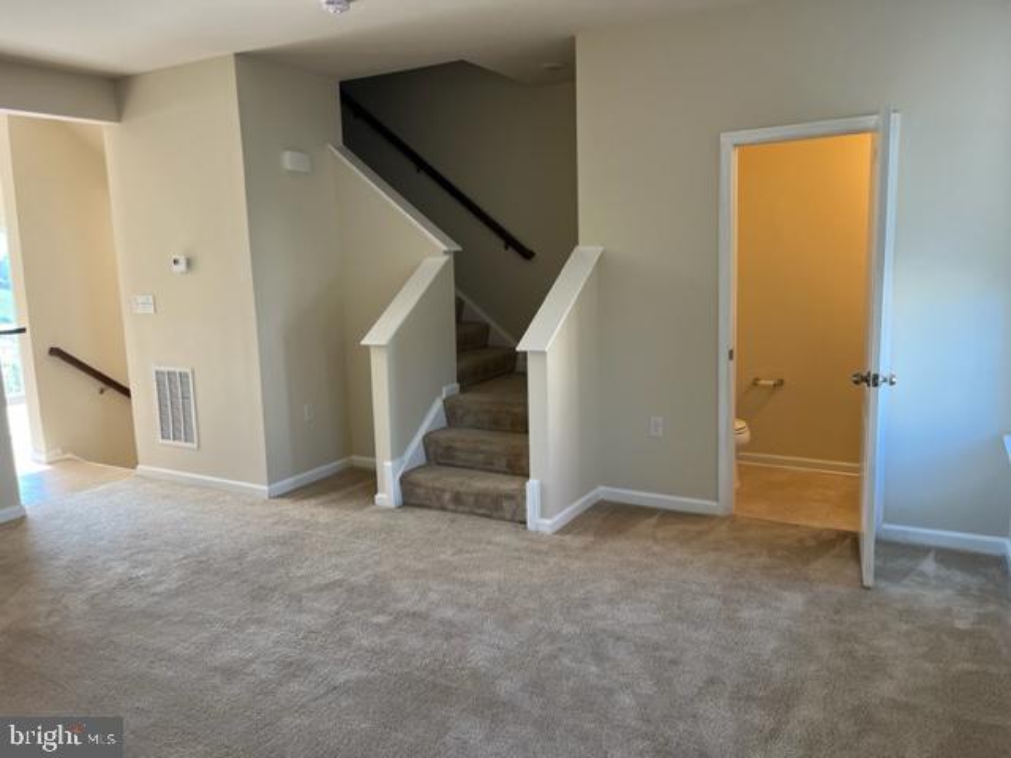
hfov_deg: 67.3
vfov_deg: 53.1
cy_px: 379
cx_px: 506
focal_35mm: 26
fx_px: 759
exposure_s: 1/120
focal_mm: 5.1
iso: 64
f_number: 1.6
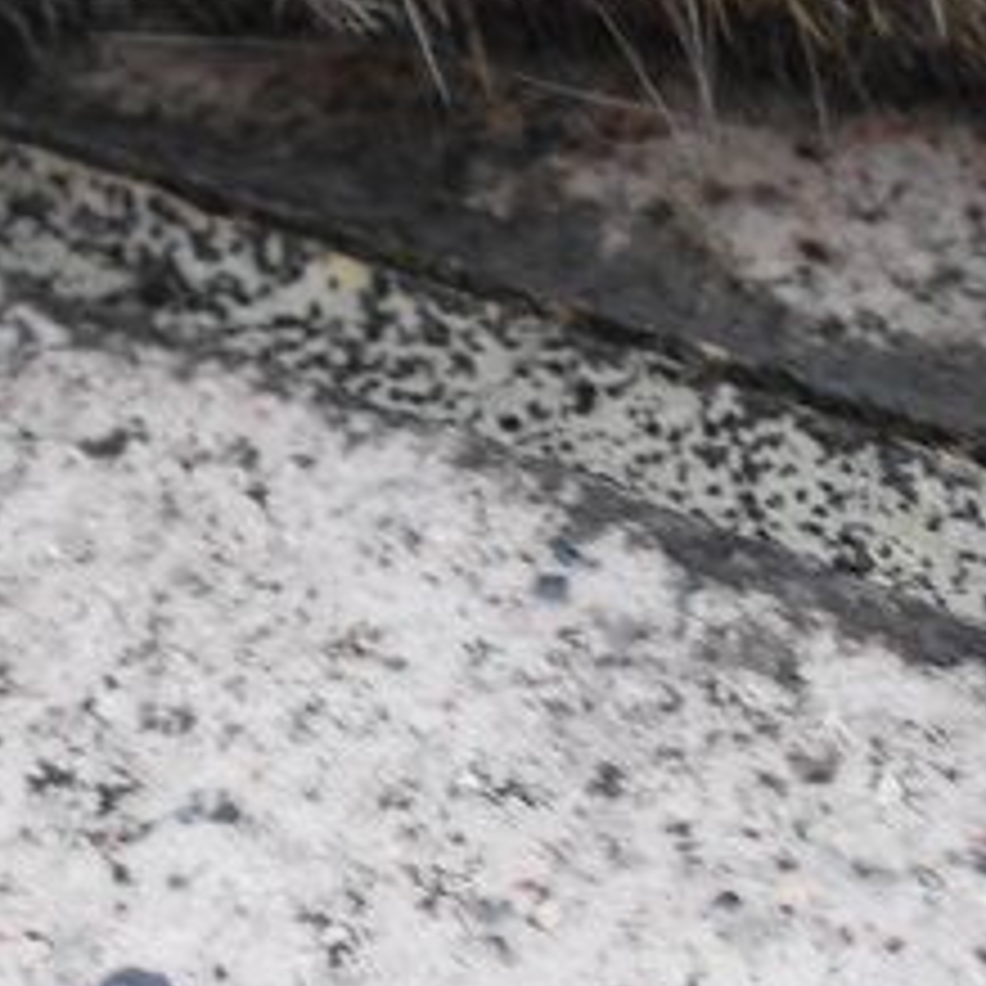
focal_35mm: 112
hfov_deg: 14.8
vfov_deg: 14.8
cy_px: -324
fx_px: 3609
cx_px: -342
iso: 125
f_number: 3.5
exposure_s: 1/80
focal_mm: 8.8
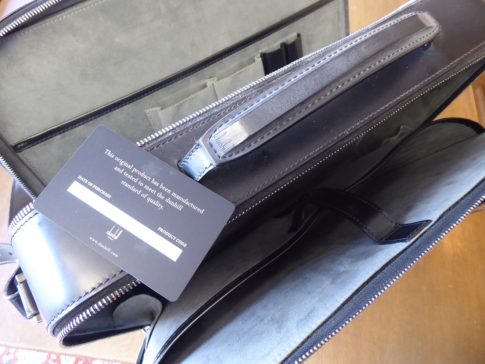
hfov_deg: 69.4
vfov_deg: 54.9
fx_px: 350
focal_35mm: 25
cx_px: 242
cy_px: 182
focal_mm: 4.3
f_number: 3.3
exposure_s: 1/13
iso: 400
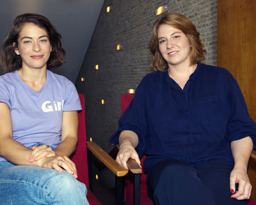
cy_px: 104
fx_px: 296
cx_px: 118
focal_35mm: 39
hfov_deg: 46.8
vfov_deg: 38.3
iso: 800
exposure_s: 1/250
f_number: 6.3
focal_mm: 34
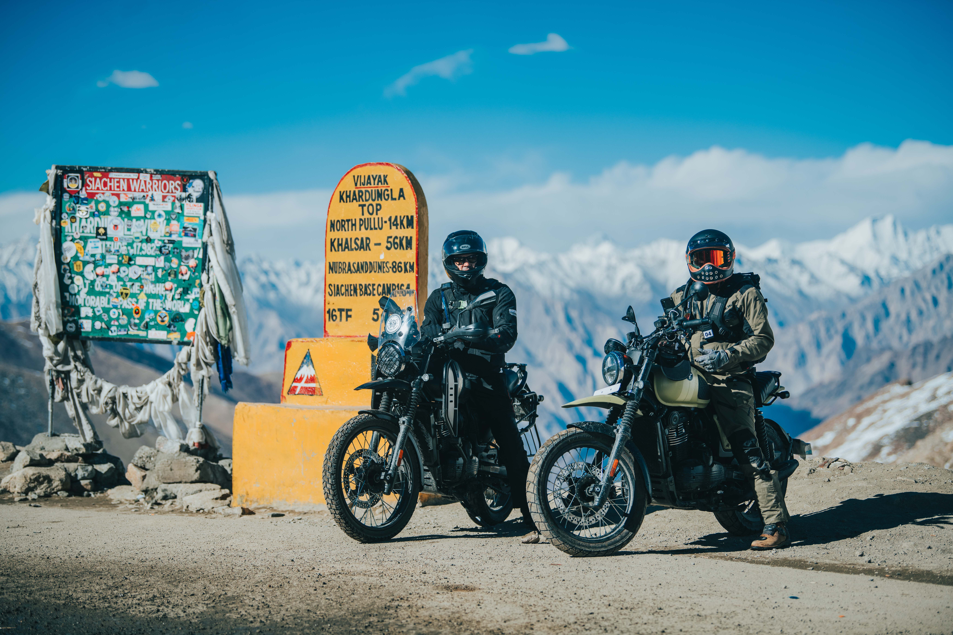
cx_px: 476
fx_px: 2779
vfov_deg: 13.0
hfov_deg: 19.5
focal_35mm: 105
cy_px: 318
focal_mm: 105
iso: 100
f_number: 2.8
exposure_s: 1/2000
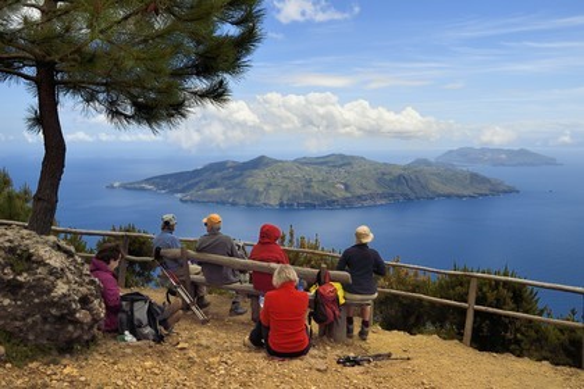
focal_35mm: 34
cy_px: 194
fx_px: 552
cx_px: 292
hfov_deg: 55.8
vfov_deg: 38.9
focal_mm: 34
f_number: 16
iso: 200
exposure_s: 1/250
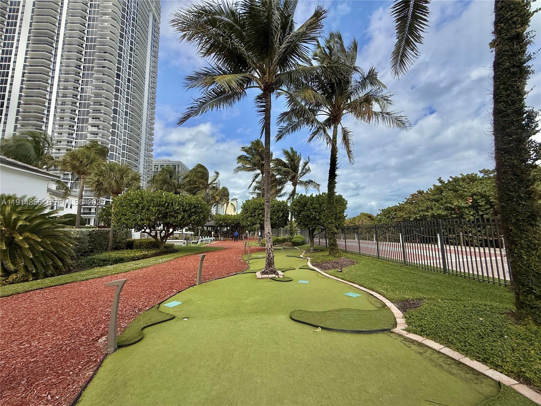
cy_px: 203
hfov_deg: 102.1
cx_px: 270
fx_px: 219
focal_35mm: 14
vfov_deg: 85.7
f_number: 2.2
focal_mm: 2.22
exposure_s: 1/2506
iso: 50
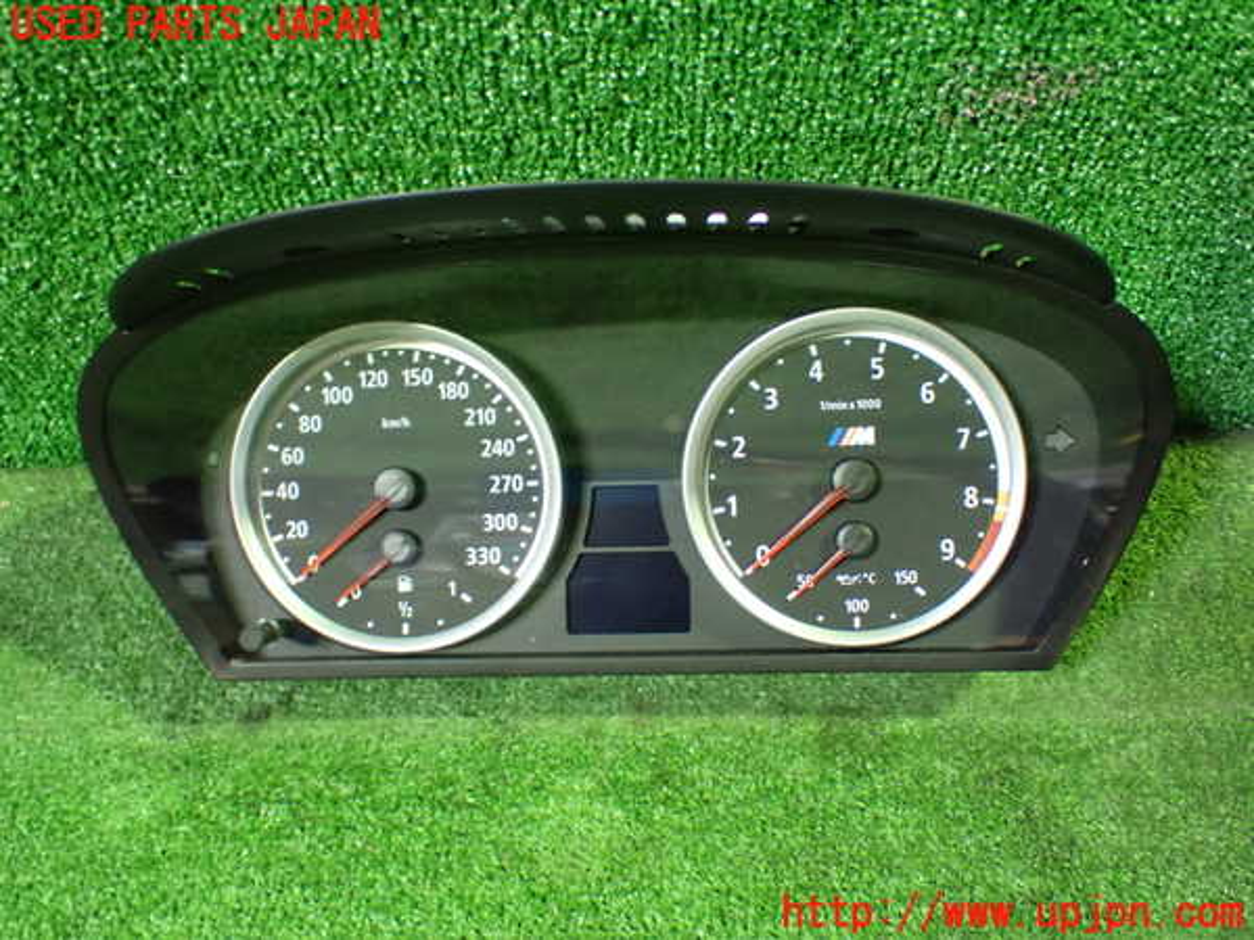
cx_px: 627
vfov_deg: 37.7
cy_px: 470
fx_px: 1377
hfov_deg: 49.0
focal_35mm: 38
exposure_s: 1/40
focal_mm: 6.83
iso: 1250
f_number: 2.7
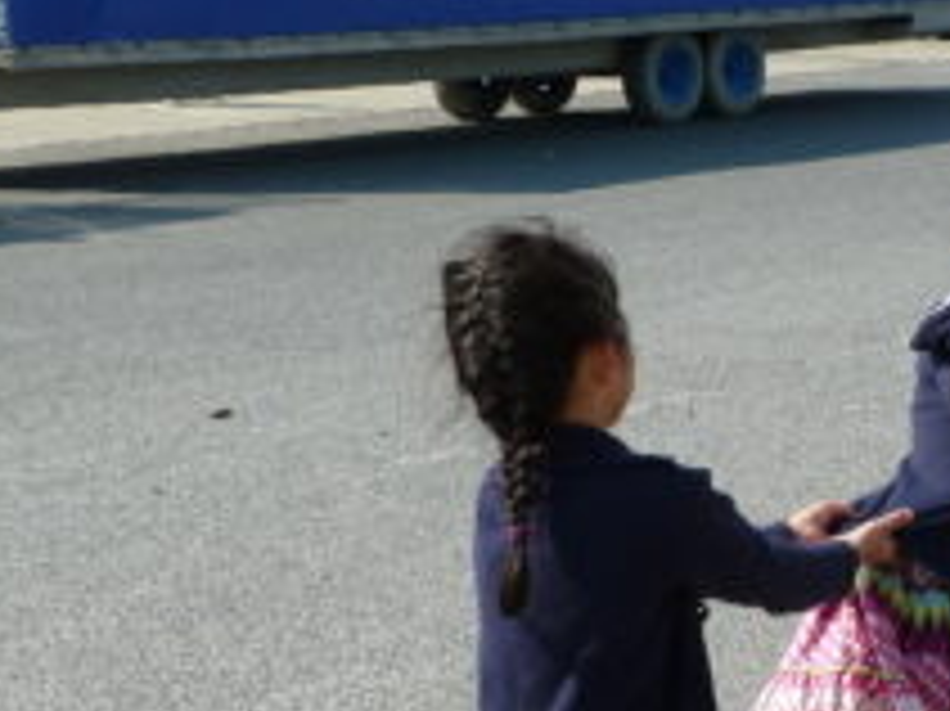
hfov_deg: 17.0
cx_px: 1175
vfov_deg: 13.4
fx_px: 3017
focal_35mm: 110
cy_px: 326
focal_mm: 6.5
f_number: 4
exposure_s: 1/400
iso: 80
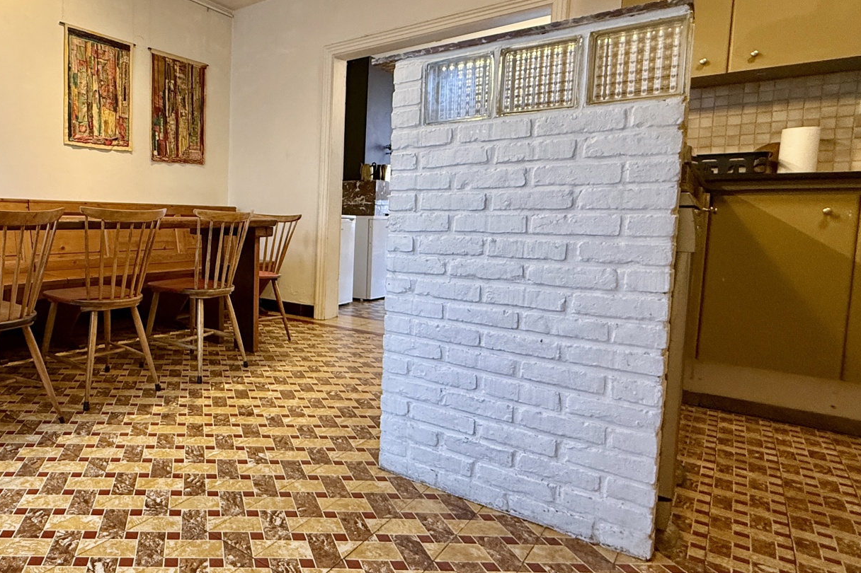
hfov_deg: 70.0
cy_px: 260
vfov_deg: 55.0
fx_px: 550
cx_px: 195
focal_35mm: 23
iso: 320
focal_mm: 2.22
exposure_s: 1/50
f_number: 2.2
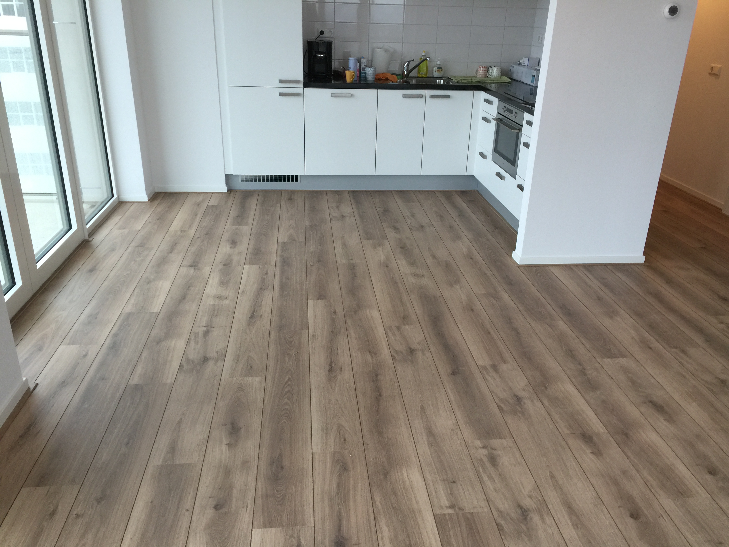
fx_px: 611
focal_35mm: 29
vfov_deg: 48.2
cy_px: 274
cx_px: 364
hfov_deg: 61.7
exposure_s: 1/17
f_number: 2.2
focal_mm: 4.15
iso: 50
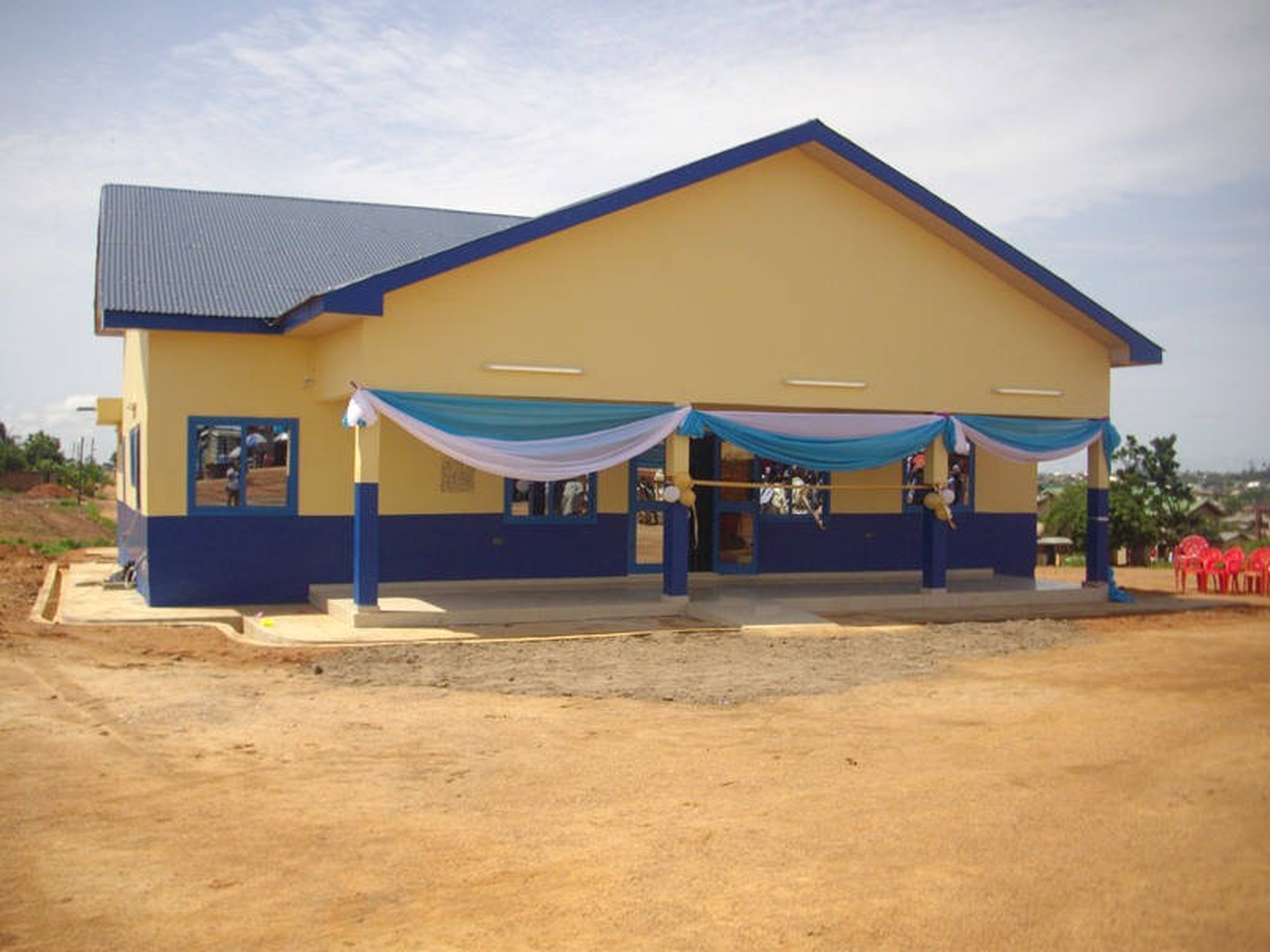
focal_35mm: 37
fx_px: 1357
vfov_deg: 38.7
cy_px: 476
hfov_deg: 50.1
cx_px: 635
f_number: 5.6
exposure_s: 1/400
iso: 100
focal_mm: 6.2
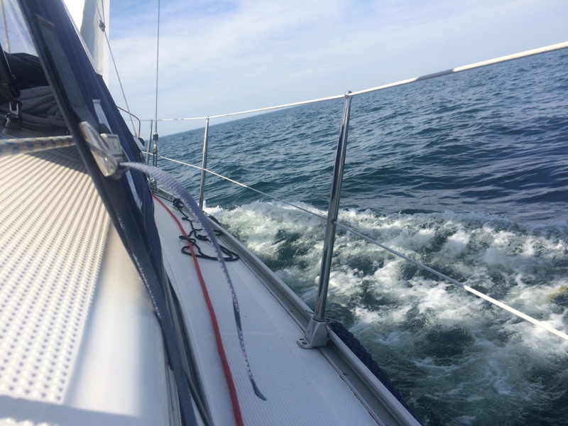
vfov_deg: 48.2
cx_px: 284
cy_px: 213
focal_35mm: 29
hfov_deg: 61.7
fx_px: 476
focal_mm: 4.15
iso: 32
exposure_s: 1/2415
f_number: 2.2
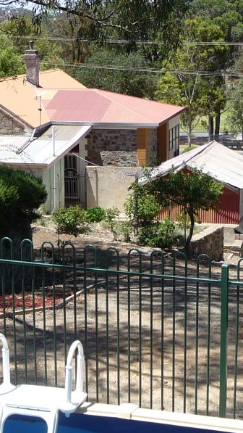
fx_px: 836
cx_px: 112
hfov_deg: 16.5
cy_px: 216
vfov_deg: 29.0
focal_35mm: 73
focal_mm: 5
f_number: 3.4
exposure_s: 1/640
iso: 100
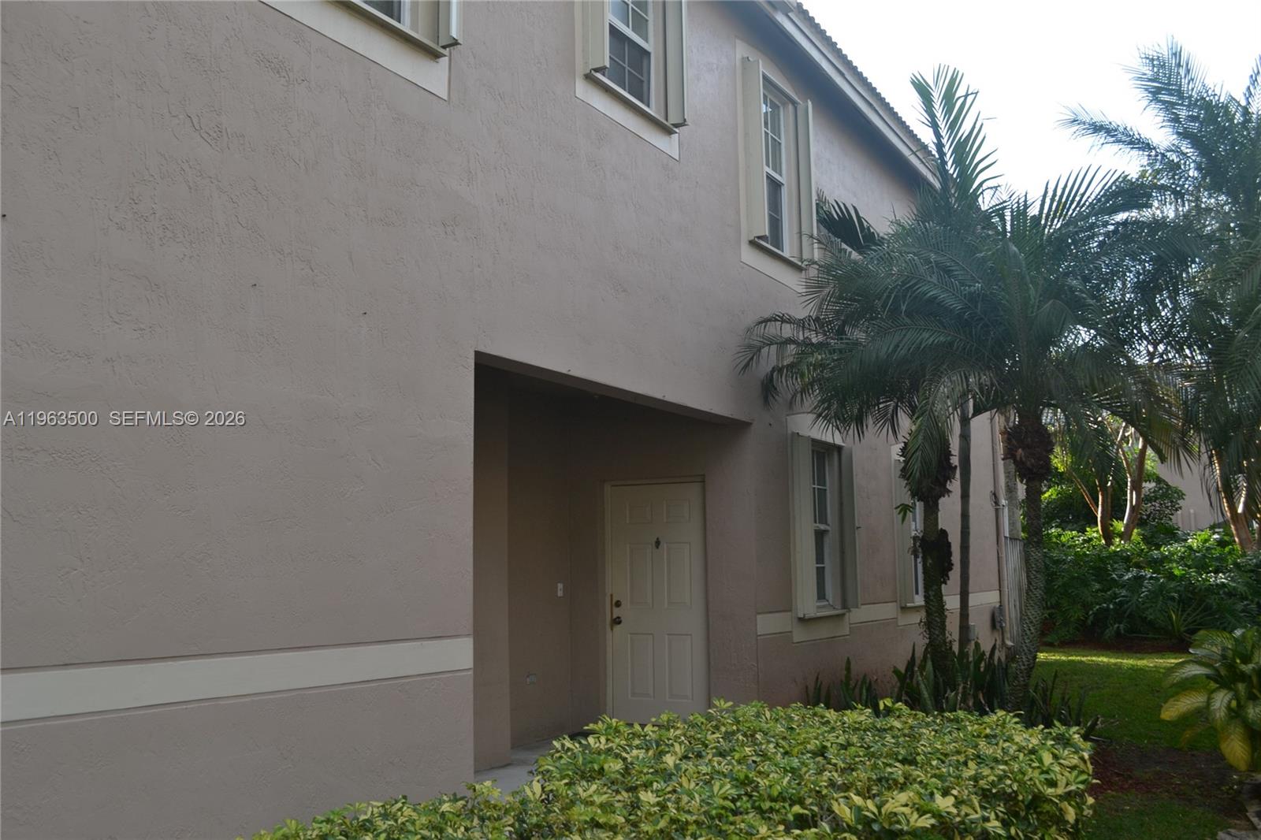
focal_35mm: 33
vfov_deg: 40.0
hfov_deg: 57.2
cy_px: 420
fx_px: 1156
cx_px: 630
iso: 140
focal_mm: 22
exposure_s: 1/125
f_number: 5.6
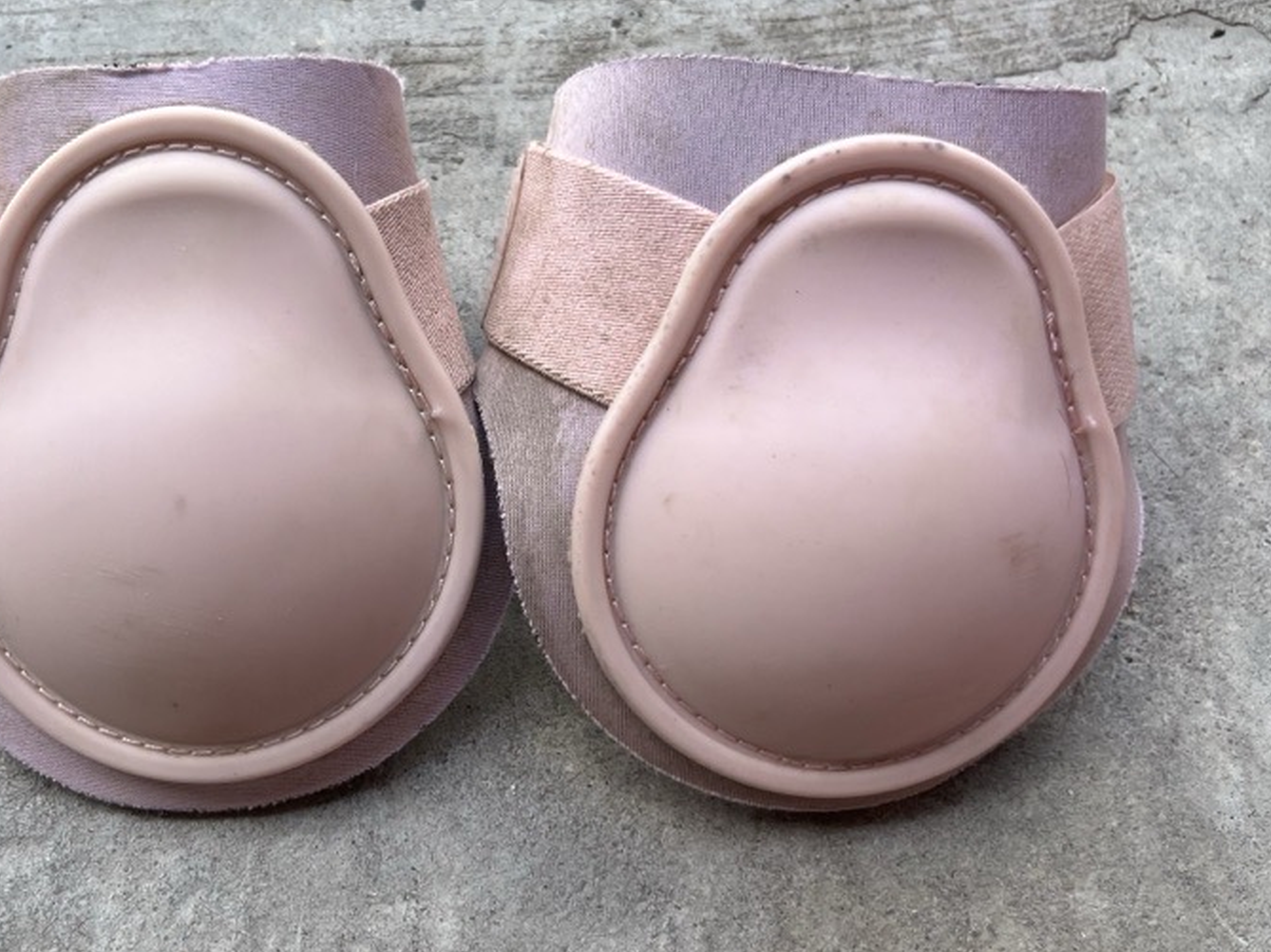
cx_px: 465
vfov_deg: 40.7
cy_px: 474
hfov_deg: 52.0
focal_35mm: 35
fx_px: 1284
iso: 50
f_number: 1.6
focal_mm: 5.1
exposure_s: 1/967
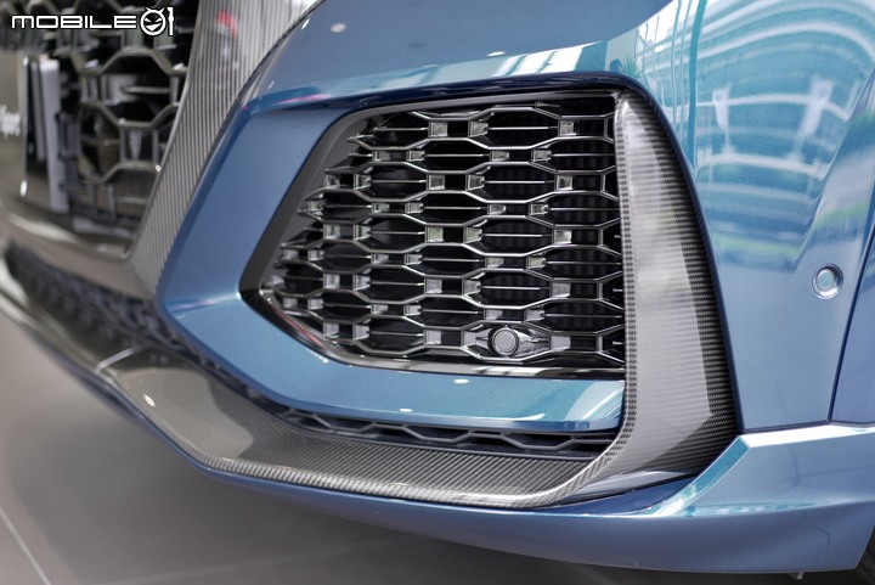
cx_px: 438
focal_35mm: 55
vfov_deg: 24.7
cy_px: 292
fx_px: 1338
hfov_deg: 36.2
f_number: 1.8
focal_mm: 55
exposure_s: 1/60
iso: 100
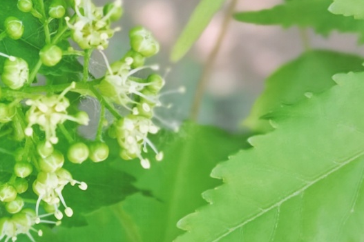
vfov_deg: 10.7
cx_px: 82
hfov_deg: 15.9
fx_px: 1294
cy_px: 129
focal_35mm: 128
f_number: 4
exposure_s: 1/186
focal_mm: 3.95
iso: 50
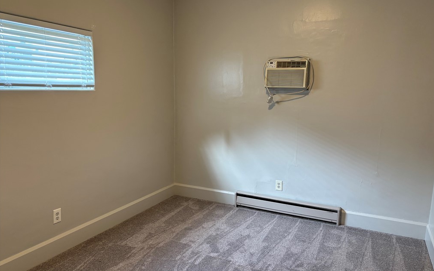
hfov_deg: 66.5
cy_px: 137
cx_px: 219
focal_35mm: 28
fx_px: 331
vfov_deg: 44.5
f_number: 1.6
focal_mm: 5.96
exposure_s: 1/60
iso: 200
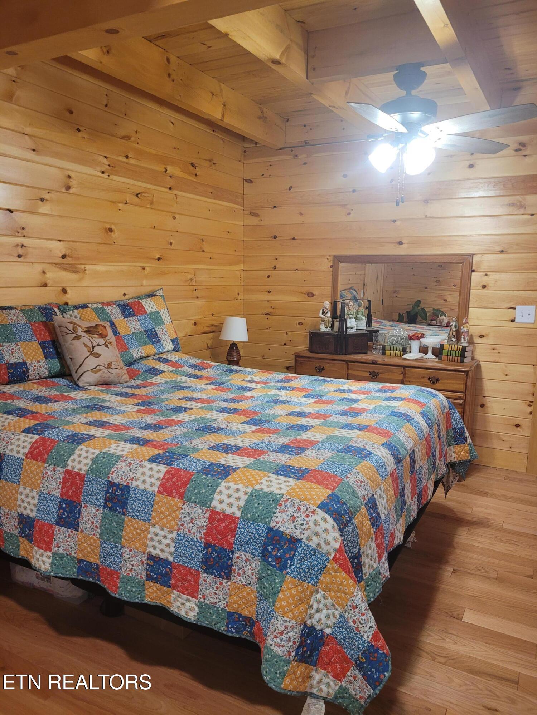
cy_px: 358
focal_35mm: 26
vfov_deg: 67.3
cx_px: 268
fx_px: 538
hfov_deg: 53.1
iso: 250
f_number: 1.8
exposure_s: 1/40
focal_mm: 5.4
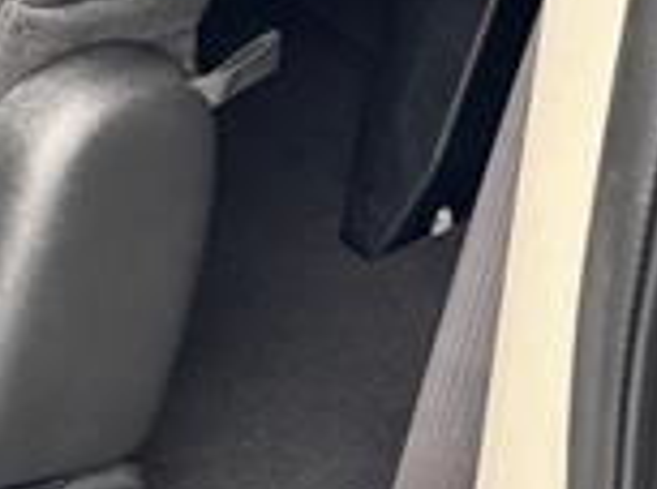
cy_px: -309
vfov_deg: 12.6
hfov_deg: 16.1
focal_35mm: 109
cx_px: -417
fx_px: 2064
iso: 125
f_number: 1.6
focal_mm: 5.96
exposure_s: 1/67
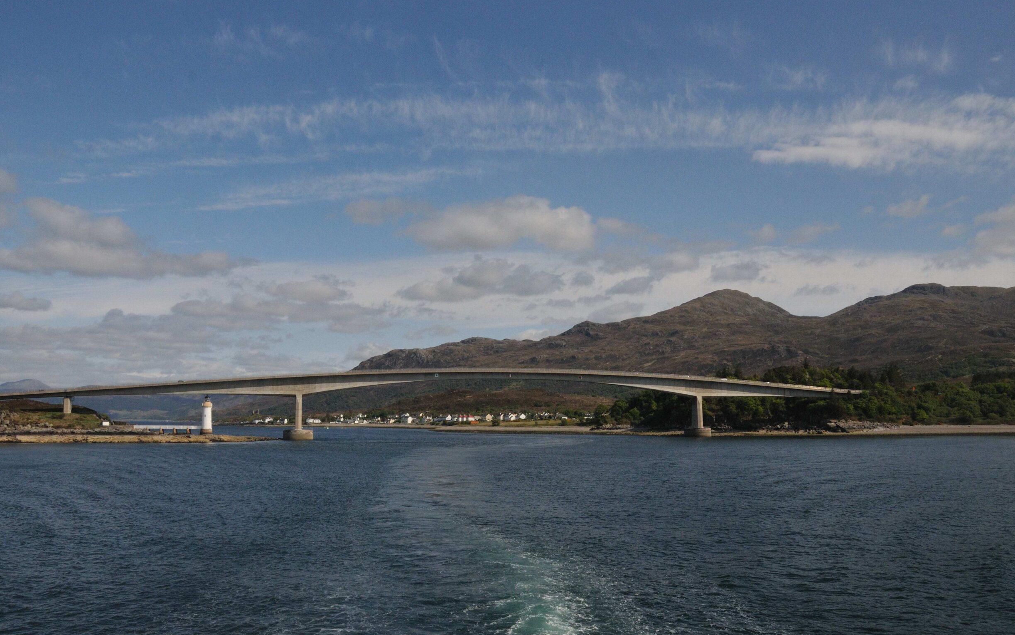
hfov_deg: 59.6
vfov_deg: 39.4
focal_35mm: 32
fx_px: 885
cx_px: 485
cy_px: 319
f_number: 14
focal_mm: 20
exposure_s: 1/1000
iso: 500
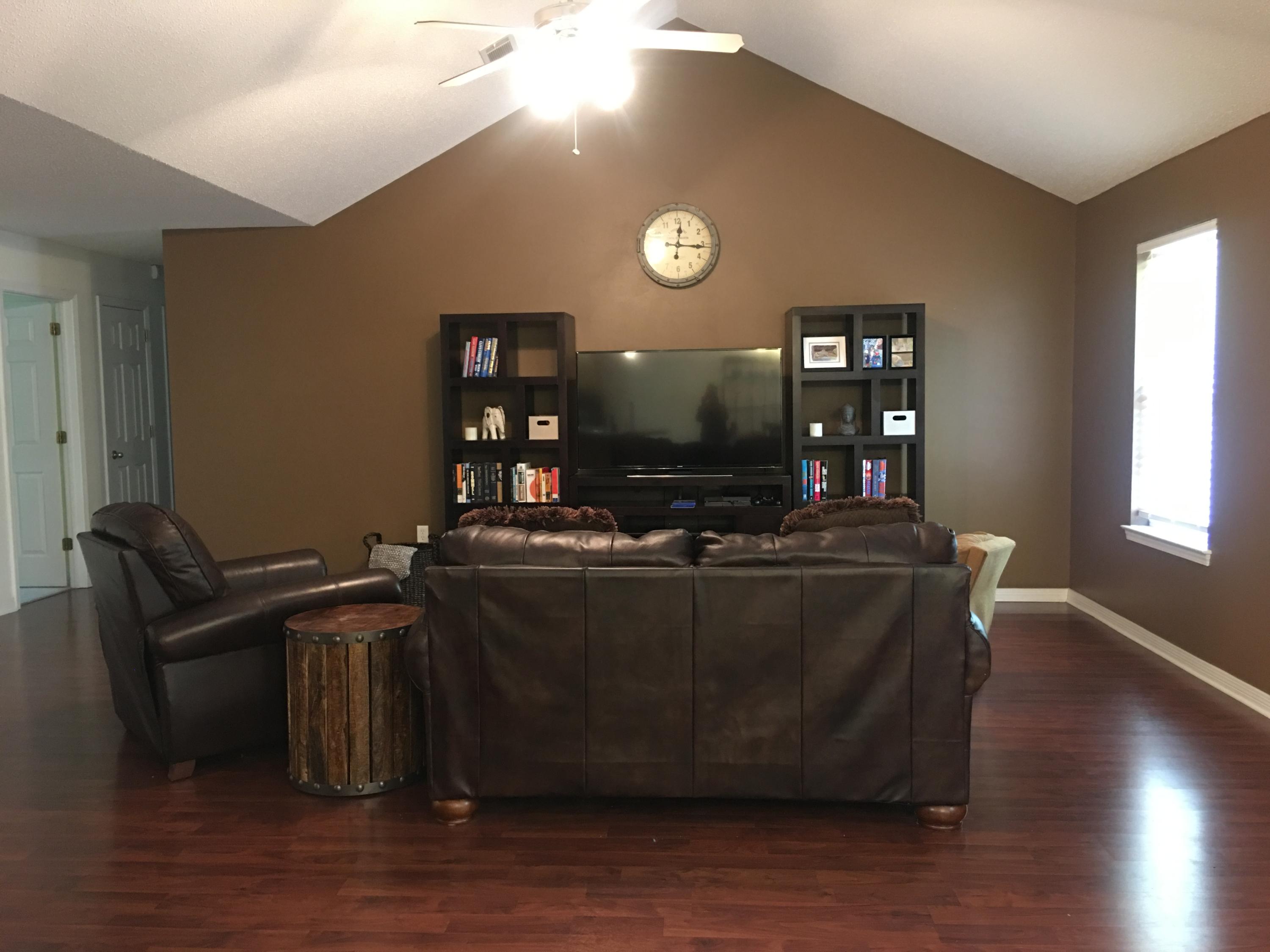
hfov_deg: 61.7
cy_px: 476
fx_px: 1064
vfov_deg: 48.2
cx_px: 635
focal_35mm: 29
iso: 64
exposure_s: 1/4
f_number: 2.2
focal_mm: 4.15
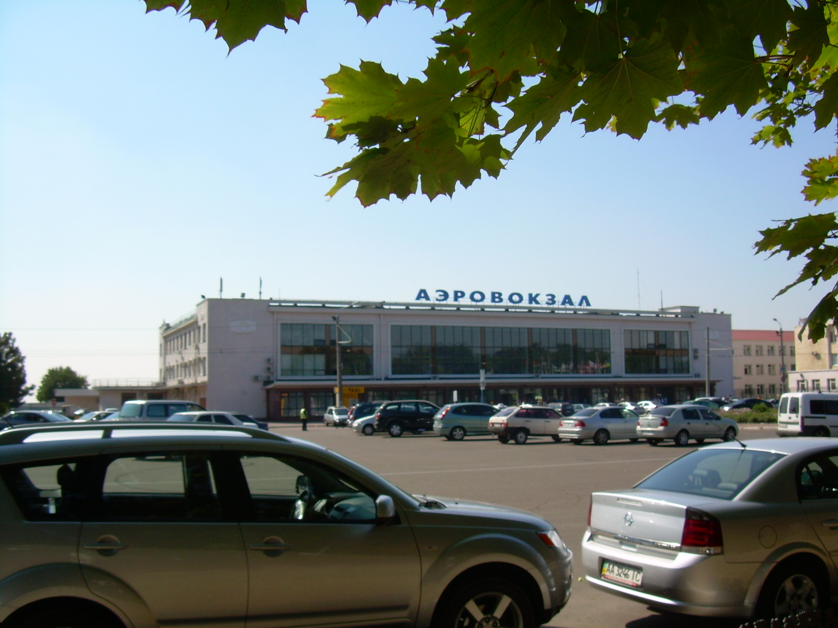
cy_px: 314
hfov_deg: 49.0
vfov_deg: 37.7
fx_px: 920
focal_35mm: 38
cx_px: 419
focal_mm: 6.3
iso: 50
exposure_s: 1/500
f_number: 4.6
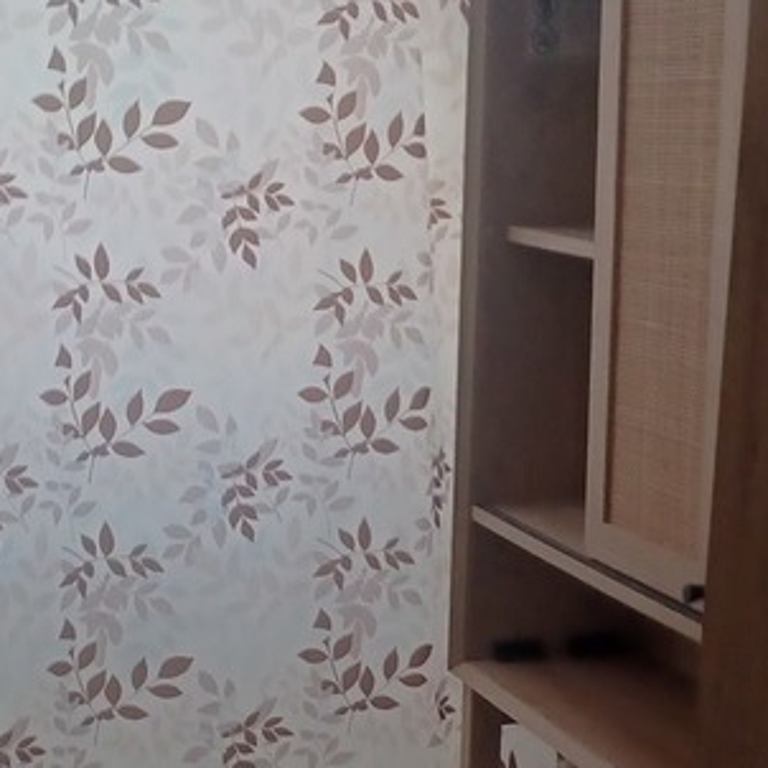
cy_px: 778
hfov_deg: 21.9
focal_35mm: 79
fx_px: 1983
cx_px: 392
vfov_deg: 21.1
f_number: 1.8
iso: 320
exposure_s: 1/30
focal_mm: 4.6
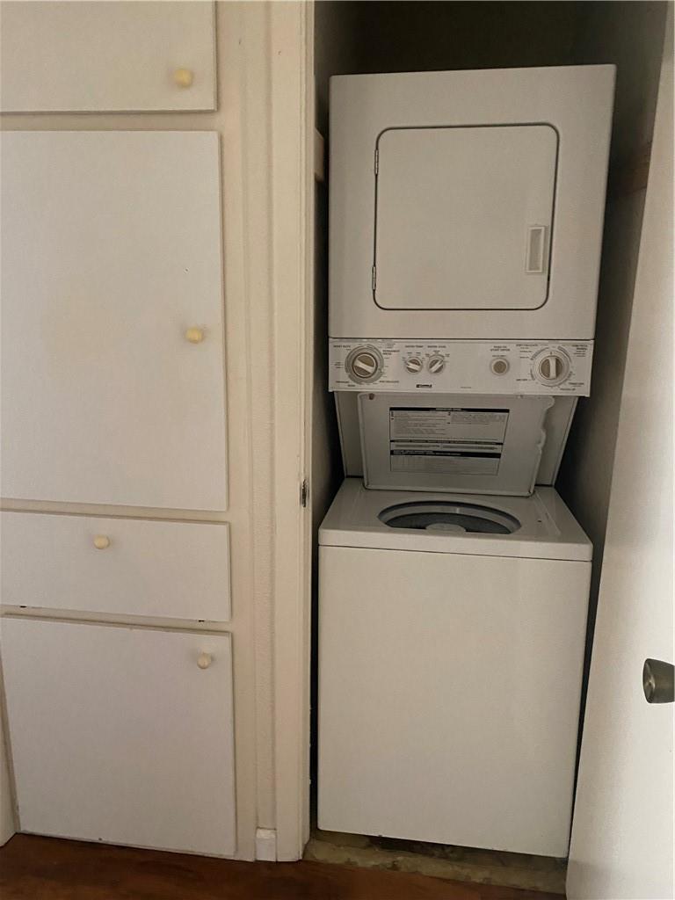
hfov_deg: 53.1
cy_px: 450
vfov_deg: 67.3
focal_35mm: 26
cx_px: 338
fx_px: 676
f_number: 1.8
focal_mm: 4.25
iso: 640
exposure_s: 1/30
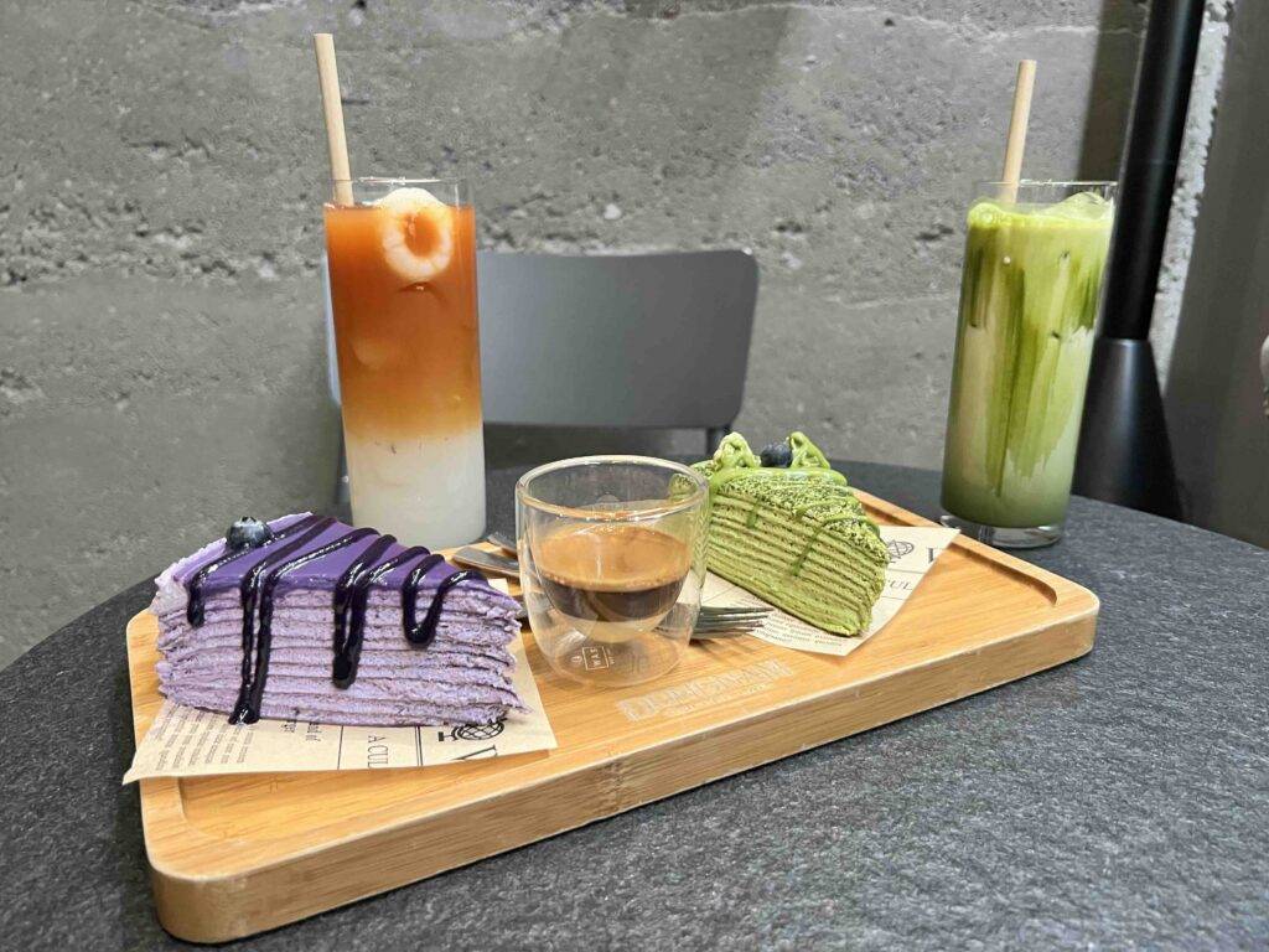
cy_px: 476
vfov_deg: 53.1
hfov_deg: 67.3
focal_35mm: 26
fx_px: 953
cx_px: 634
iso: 400
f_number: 1.5
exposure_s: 1/35
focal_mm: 5.7
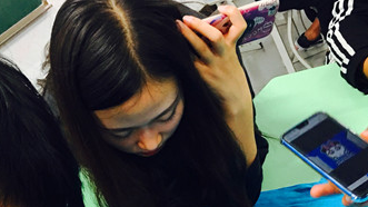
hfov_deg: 34.3
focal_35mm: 61
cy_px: 257
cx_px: 162
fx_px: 595
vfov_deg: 18.5
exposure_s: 1/17
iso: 125
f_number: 2.2
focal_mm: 4.15
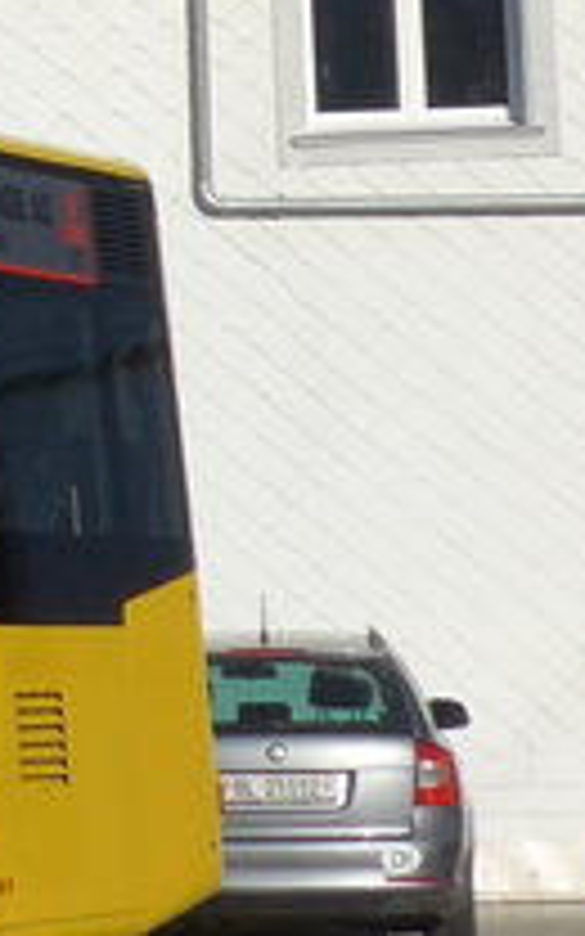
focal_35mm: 281
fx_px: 7168
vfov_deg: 7.4
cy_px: -158
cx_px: -1400
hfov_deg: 4.4
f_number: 3.5
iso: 80
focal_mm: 9.5
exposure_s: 1/1600
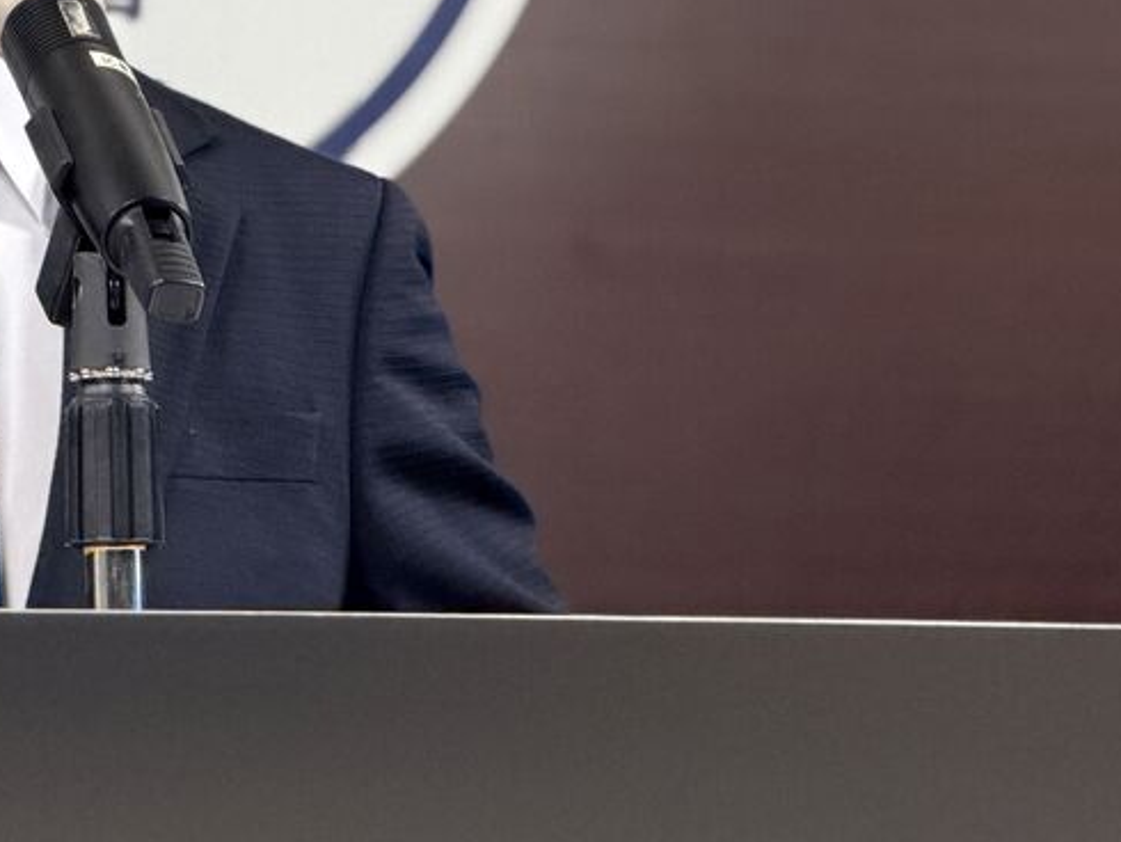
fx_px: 8456
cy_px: -146
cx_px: -217
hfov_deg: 7.5
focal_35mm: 261
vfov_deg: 5.7
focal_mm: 16.89
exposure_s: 1/120
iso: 250
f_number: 2.8
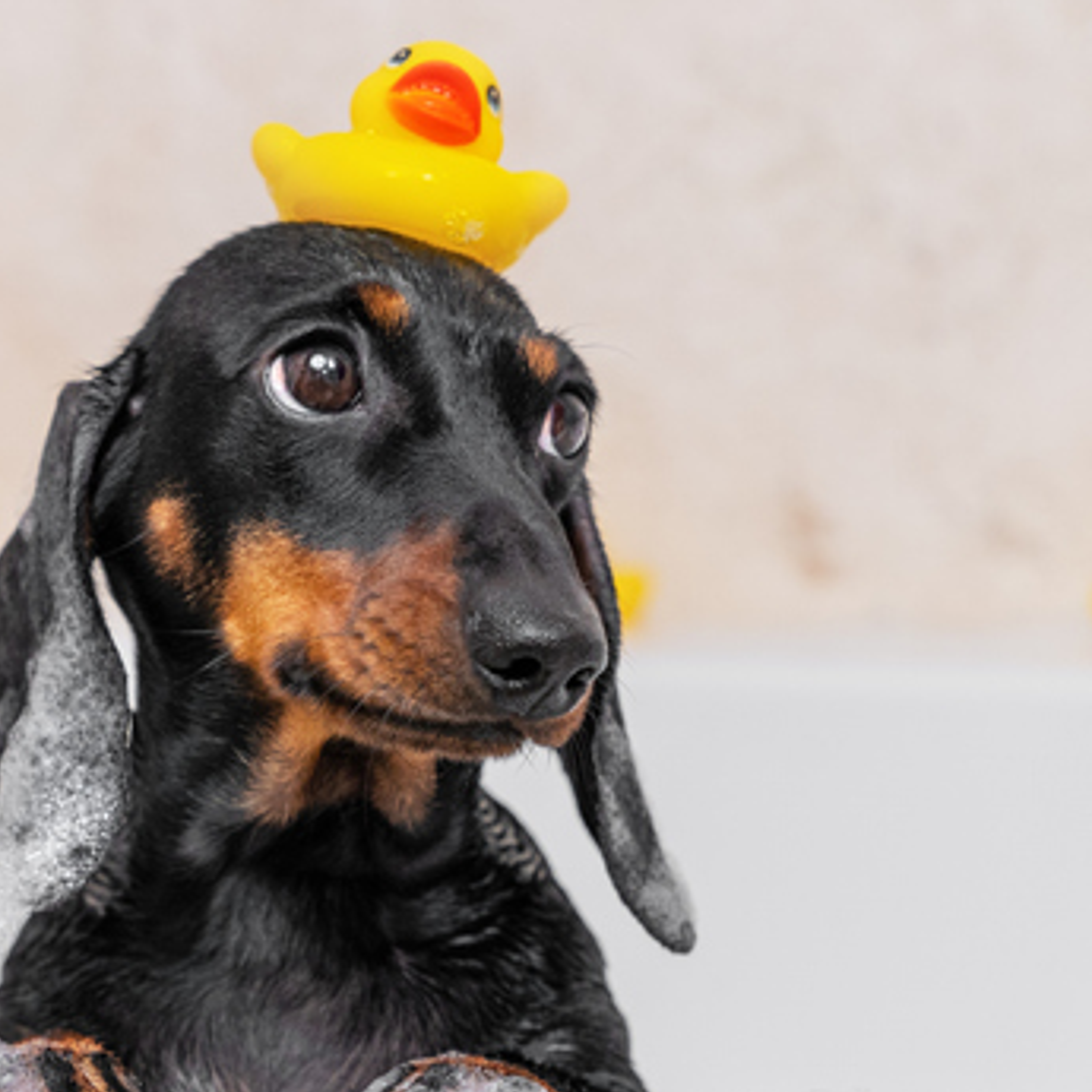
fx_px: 4461
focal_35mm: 125
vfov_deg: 14.0
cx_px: 440
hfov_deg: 13.9
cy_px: 587
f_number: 5
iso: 640
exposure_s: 1/250
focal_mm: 70
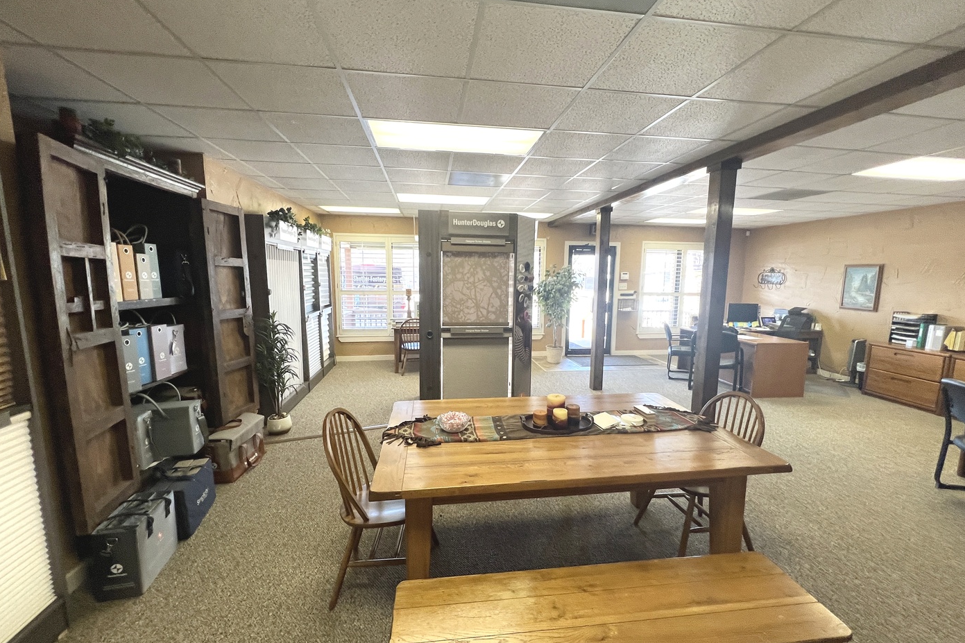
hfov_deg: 104.2
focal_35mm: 14
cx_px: 491
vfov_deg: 81.2
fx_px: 375
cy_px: 332
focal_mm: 1.57
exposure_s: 1/120
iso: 200
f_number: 1.8
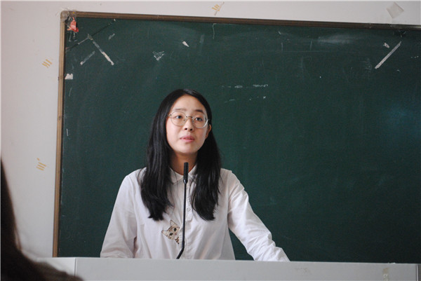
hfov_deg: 24.6
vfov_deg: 16.6
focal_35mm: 82
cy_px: 140
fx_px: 965
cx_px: 210
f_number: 5.6
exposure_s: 1/30
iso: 1400
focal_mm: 55
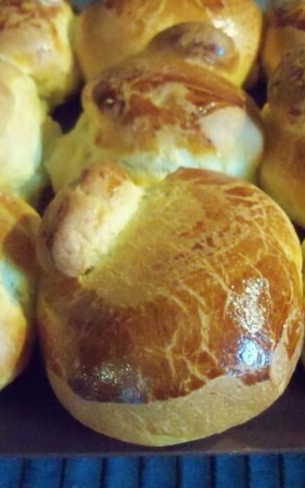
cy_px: 205
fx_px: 771
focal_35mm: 58
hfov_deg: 21.9
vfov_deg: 35.0
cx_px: 266
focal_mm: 6.2
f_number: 3.5
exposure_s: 1/15
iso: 1600
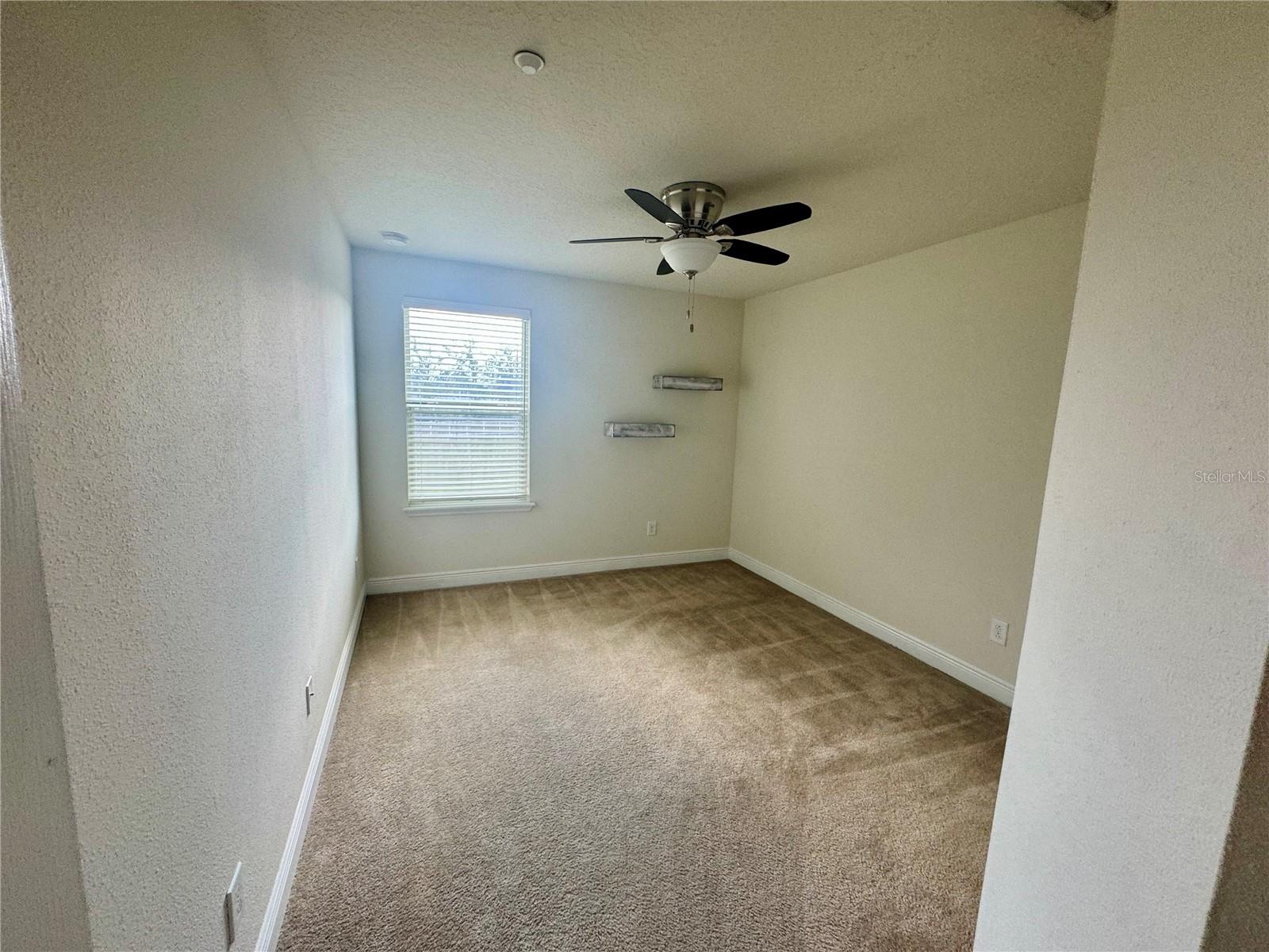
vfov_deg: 85.7
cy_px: 476
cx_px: 634
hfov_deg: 102.1
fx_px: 513
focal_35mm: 14
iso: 100
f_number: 2.2
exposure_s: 1/120
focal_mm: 2.22
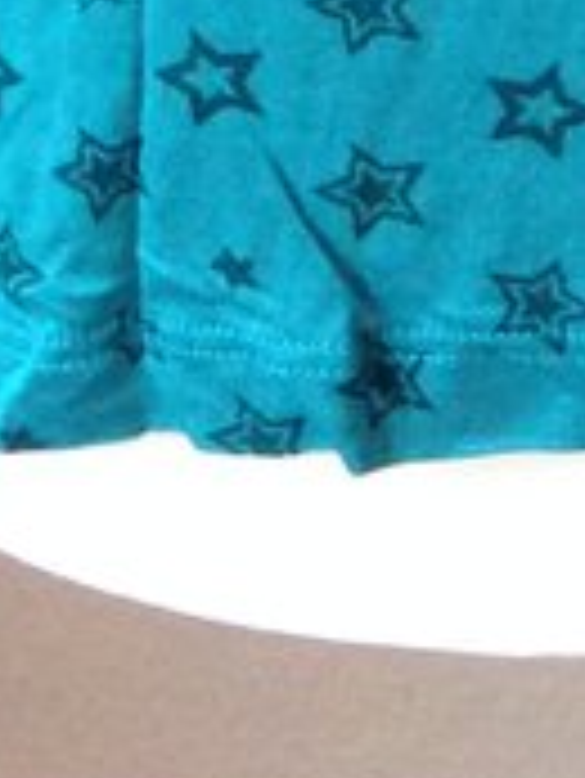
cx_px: 626
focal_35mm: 254
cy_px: -1770
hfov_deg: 5.8
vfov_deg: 6.8
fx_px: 5716
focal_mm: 4.12
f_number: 2.4
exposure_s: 1/20
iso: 200
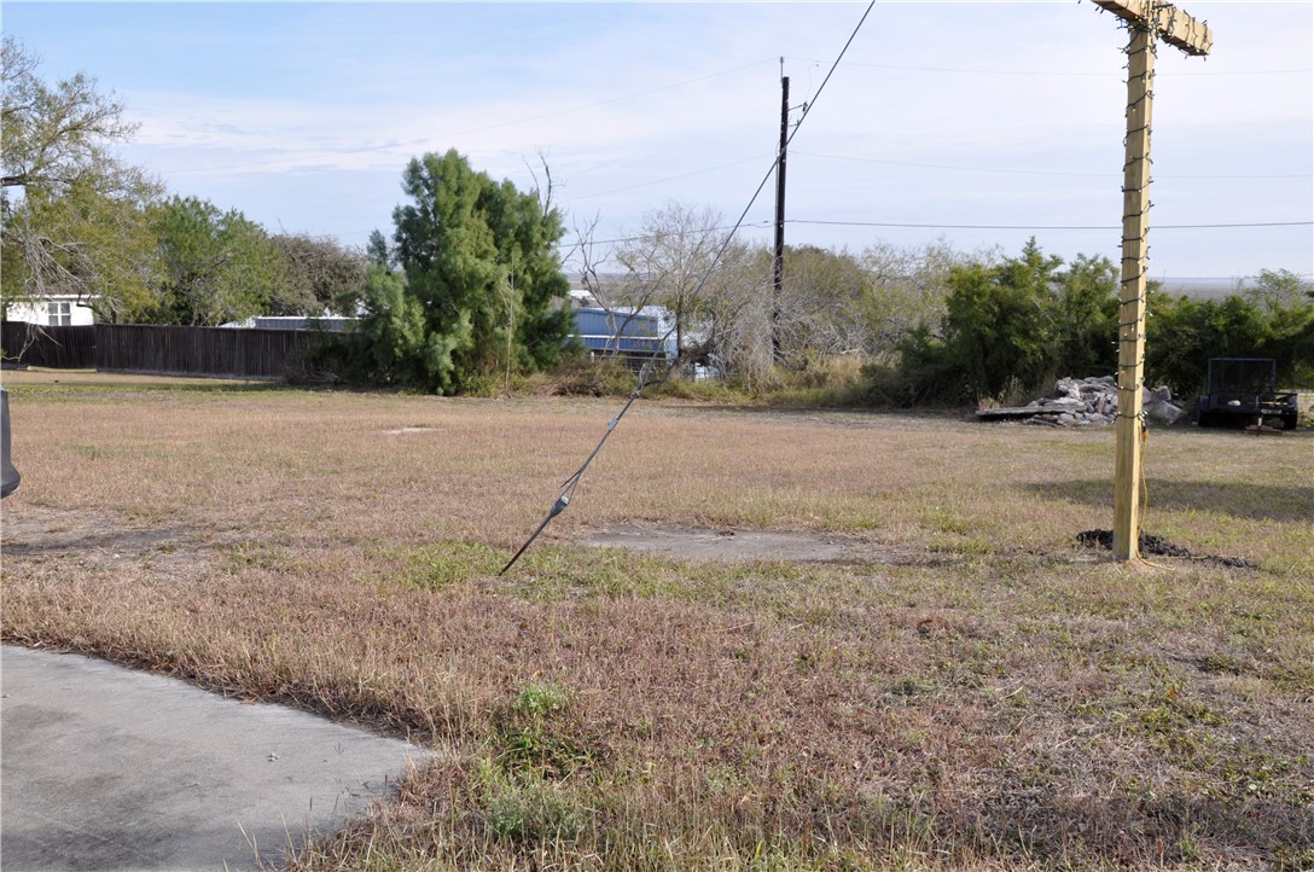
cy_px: 436
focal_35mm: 39
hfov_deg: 49.6
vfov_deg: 34.1
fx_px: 1421
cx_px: 657
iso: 200
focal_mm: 26
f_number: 13
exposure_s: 1/180
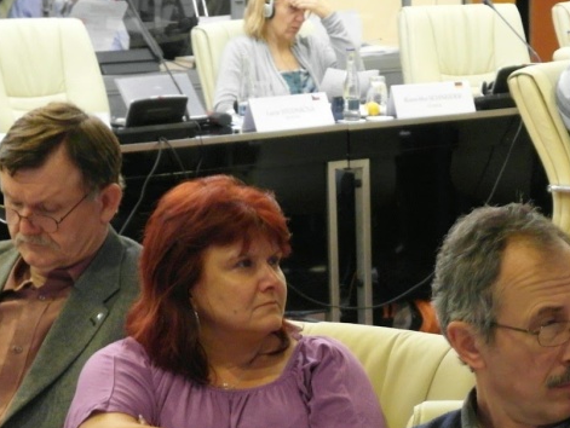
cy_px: 446
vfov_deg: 8.8
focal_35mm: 168
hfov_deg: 11.7
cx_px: 448
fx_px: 2768
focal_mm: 14.1
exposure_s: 1/30
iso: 400
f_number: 2.3
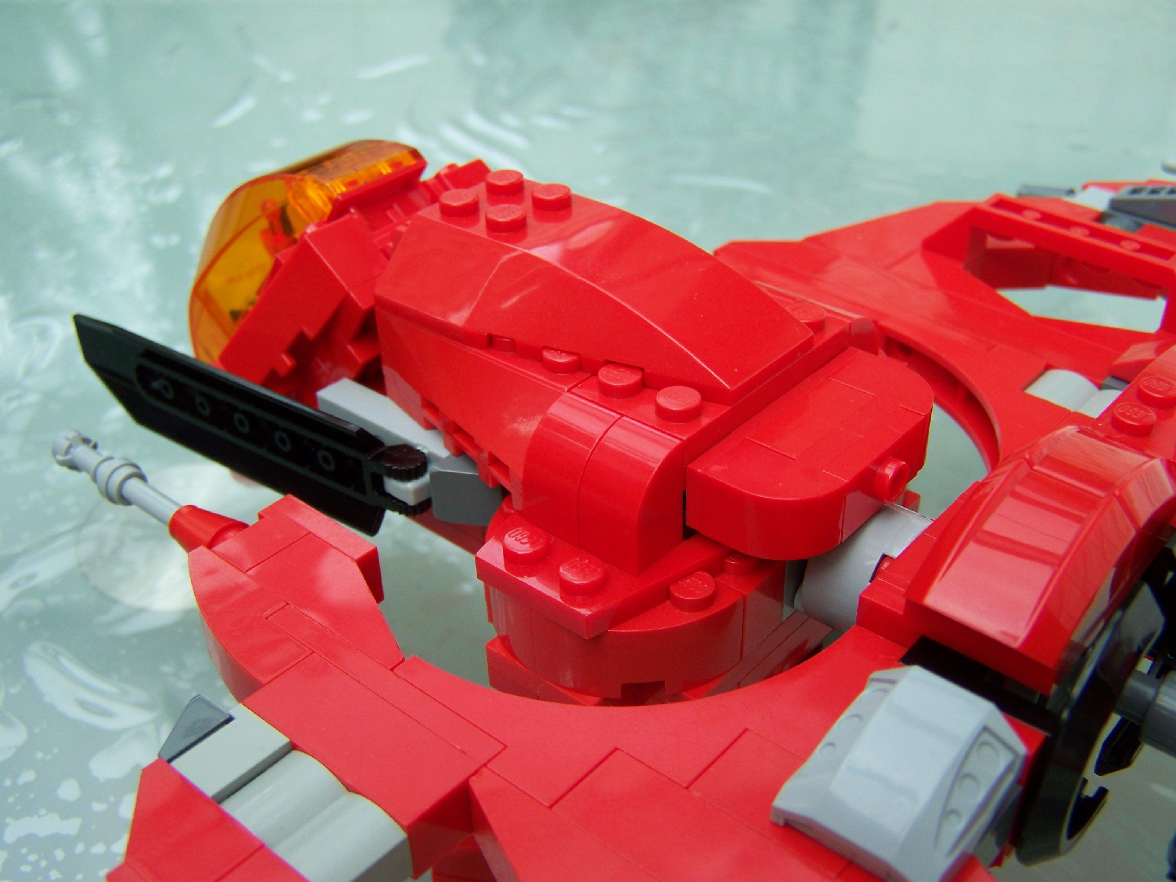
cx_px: 588
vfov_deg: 37.7
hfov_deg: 49.0
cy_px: 441
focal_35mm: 38
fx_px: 1291
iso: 64
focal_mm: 6.3
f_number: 2.8
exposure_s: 1/200
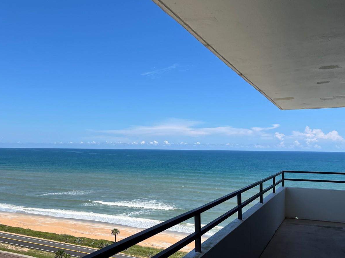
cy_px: 146
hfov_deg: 52.4
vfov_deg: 40.6
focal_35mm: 35
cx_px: 142
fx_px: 349
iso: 50
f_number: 1.5
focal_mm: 5.7
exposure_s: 1/5587
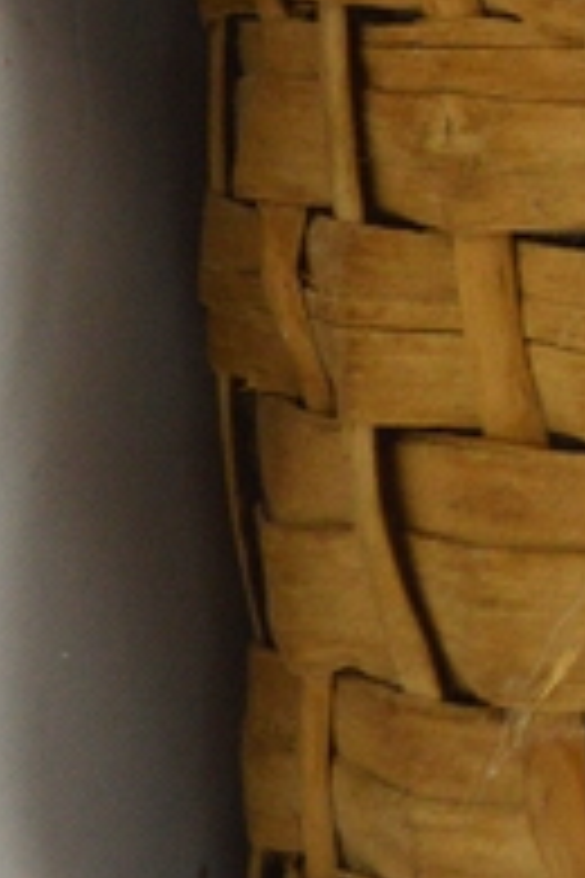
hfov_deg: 5.4
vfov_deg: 8.0
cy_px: -923
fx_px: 5996
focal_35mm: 246
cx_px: 1343
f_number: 5
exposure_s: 1/100
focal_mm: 32
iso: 400
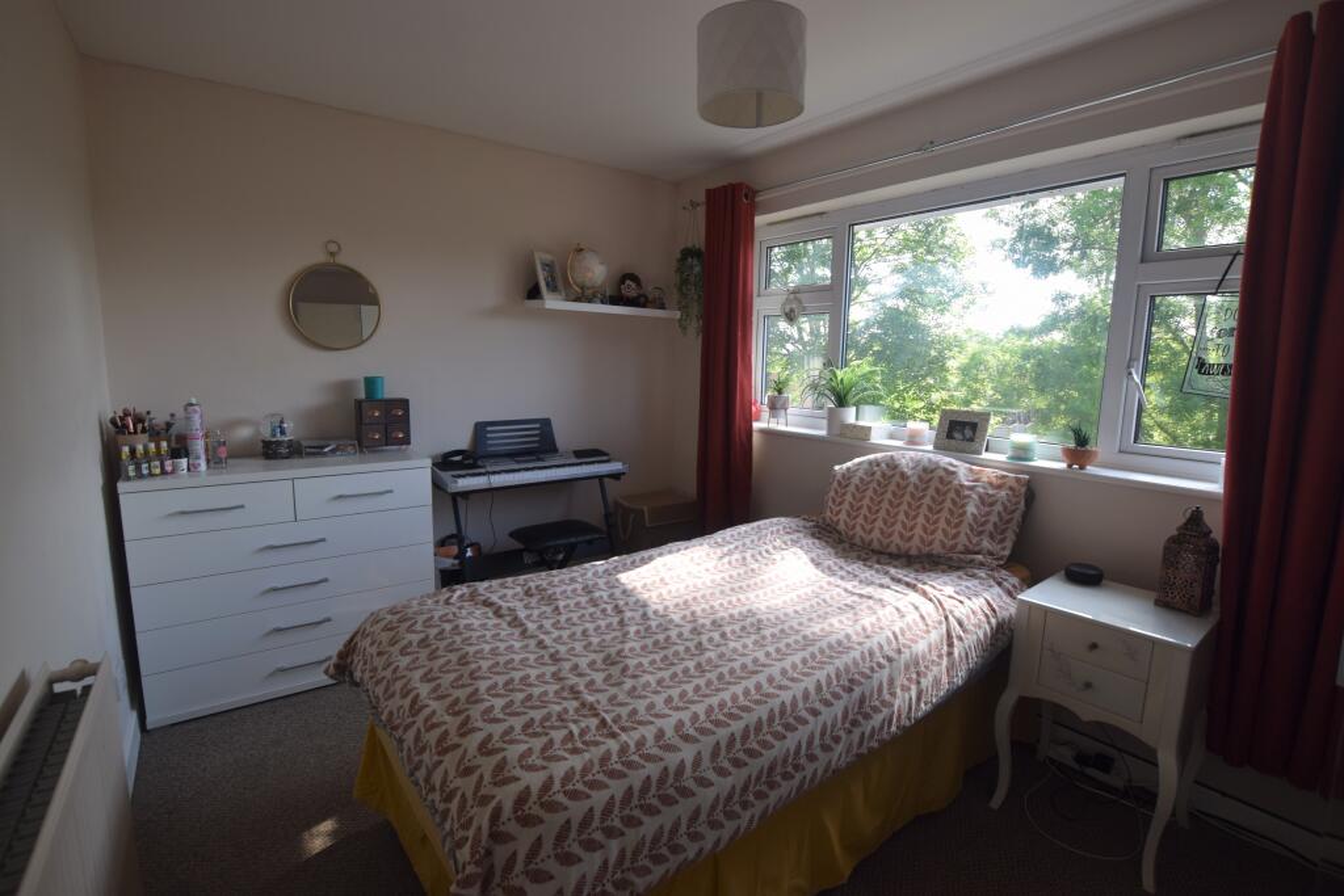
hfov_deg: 95.0
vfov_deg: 72.1
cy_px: 448
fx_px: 616
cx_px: 672
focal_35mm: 16
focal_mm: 11
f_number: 6.3
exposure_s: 1/160
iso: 400
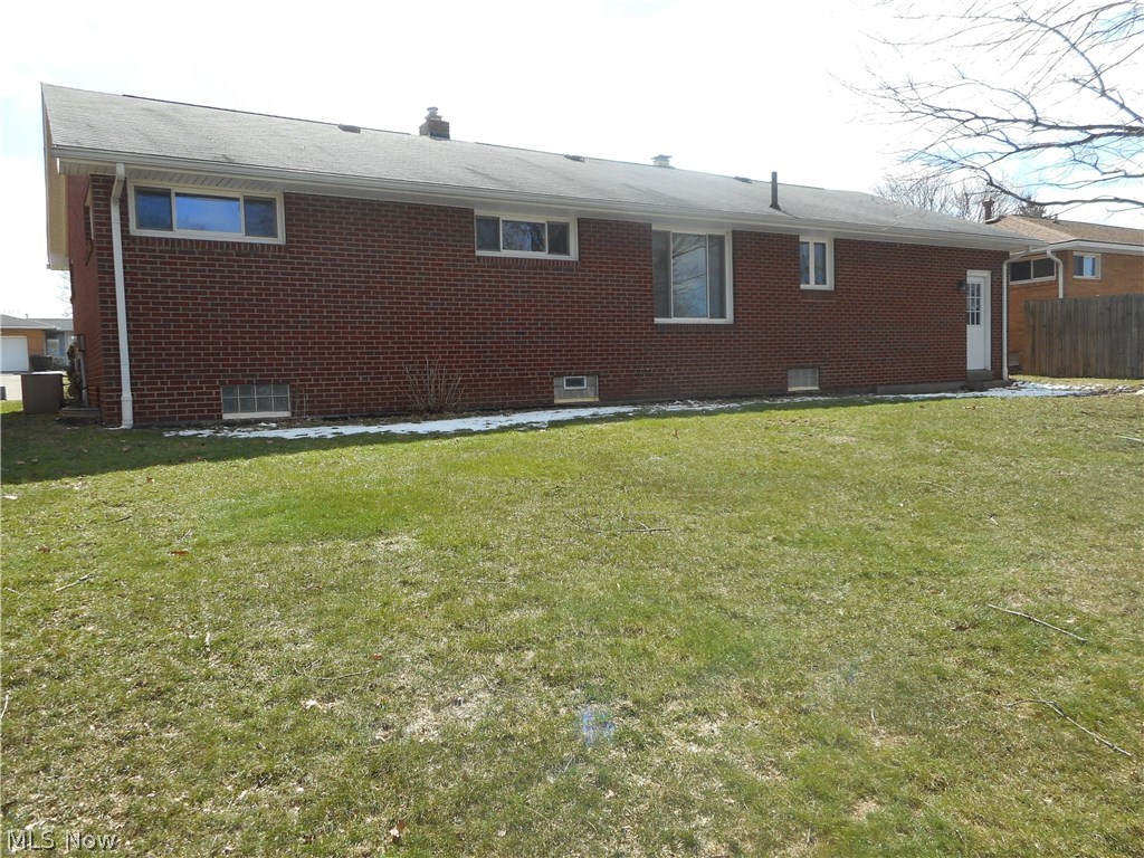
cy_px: 429
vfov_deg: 54.9
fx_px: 826
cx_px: 572
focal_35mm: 25
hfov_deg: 69.4
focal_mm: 4.5
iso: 80
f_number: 3.7
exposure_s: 1/400
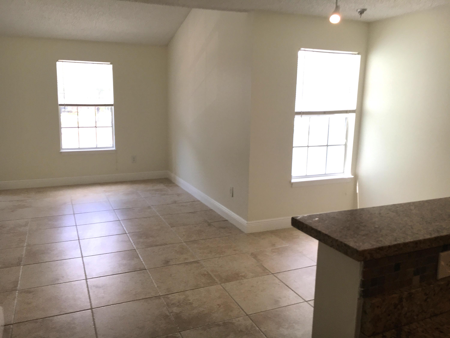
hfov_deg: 61.7
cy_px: 169
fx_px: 377
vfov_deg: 48.2
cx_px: 225
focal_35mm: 29
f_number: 2.2
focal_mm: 4.15
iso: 40
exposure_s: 1/120
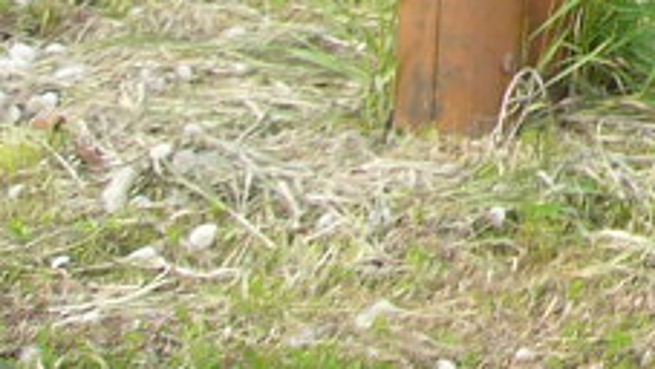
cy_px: -917
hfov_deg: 9.0
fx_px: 3736
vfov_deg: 5.2
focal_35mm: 215
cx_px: 1601
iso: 80
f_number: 2.8
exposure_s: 1/80
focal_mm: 5.8
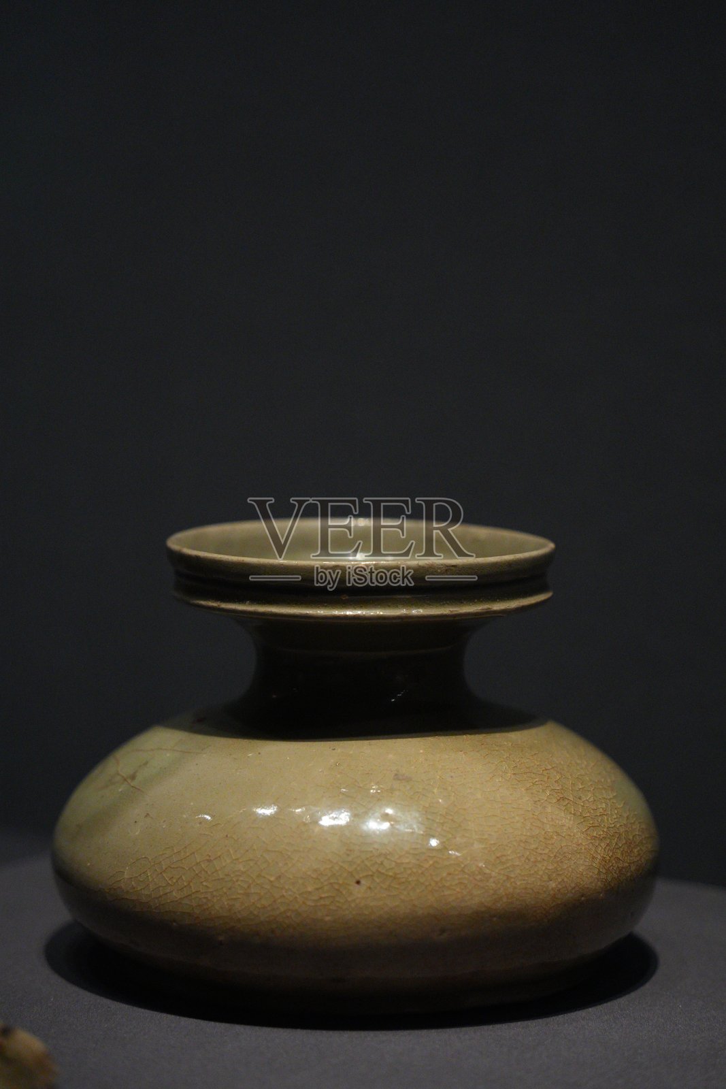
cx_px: 363
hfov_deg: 10.9
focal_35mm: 126
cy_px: 544
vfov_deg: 16.3
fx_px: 3810
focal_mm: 126
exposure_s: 1/160
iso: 6400
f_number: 5
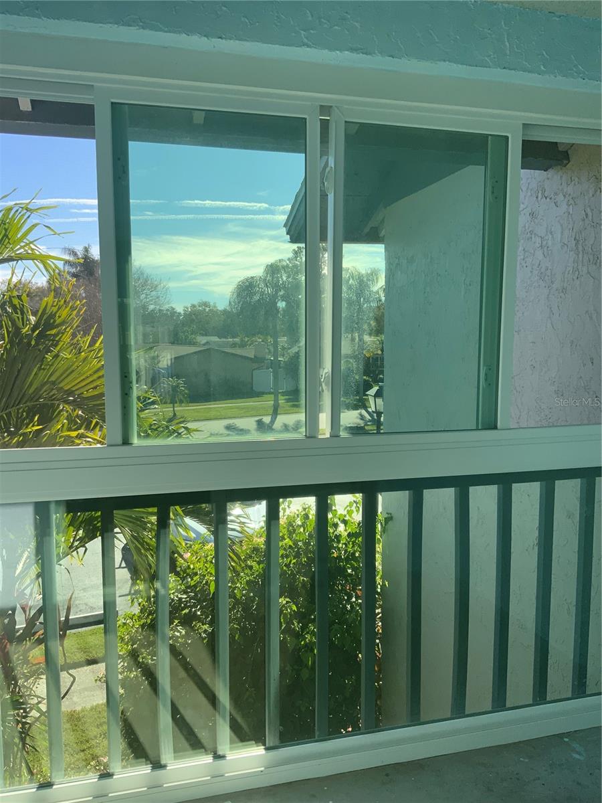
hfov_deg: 48.2
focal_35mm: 29
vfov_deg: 61.7
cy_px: 402
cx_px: 301
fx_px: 672
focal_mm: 3
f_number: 1.8
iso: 16
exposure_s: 1/683
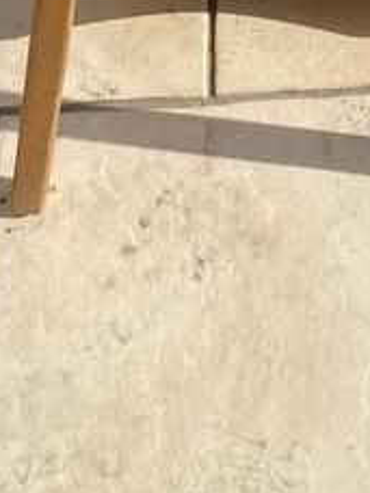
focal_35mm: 114
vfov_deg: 13.8
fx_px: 1625
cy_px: -579
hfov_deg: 12.9
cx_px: 338
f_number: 1.8
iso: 32
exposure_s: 1/2222
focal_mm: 4.25
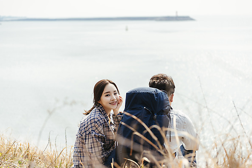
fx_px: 497
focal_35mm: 71
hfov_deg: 28.5
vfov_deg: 19.2
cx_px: 127
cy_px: 85
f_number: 2.8
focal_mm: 70
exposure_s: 1/1600
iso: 100
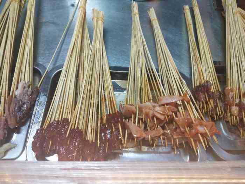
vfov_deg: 53.1
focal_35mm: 26
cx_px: 122
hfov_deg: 67.3
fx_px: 184
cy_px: 92
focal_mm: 3.88
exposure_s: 1/50
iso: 160
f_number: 2
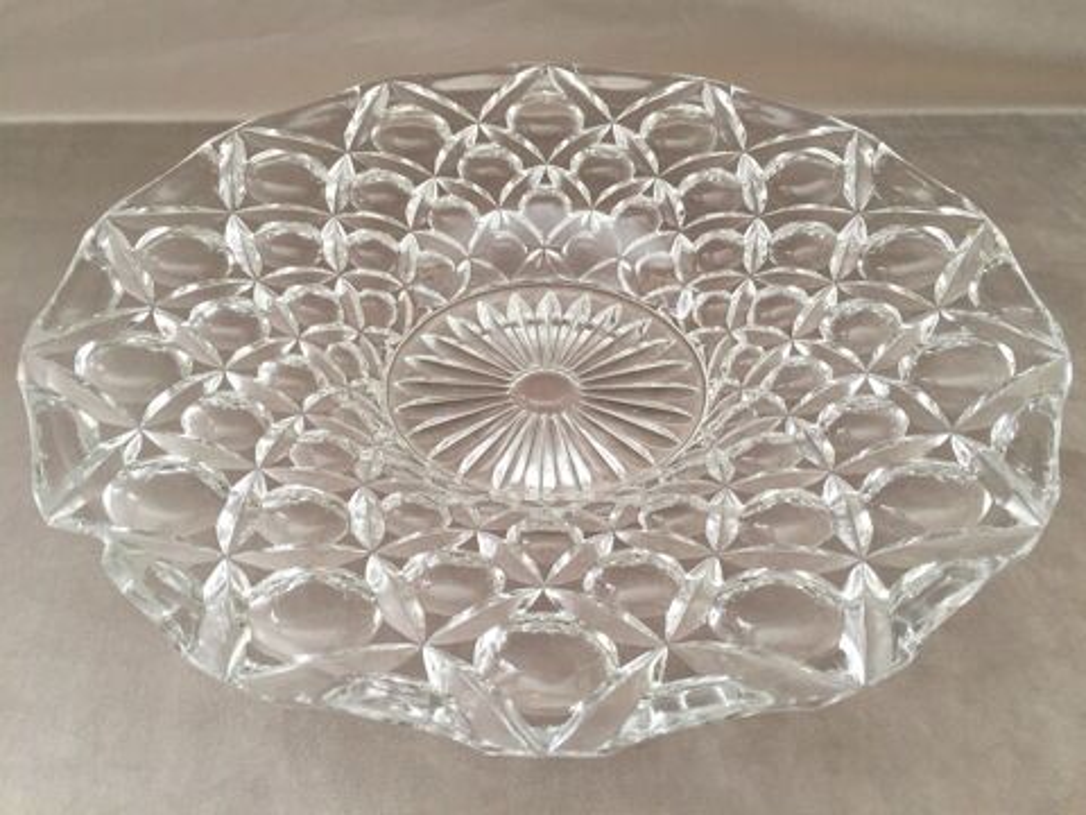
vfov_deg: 48.2
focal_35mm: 29
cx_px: 543
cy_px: 408
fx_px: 910
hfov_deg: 61.7
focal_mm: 4.15
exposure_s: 1/33
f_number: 2.2
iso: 64
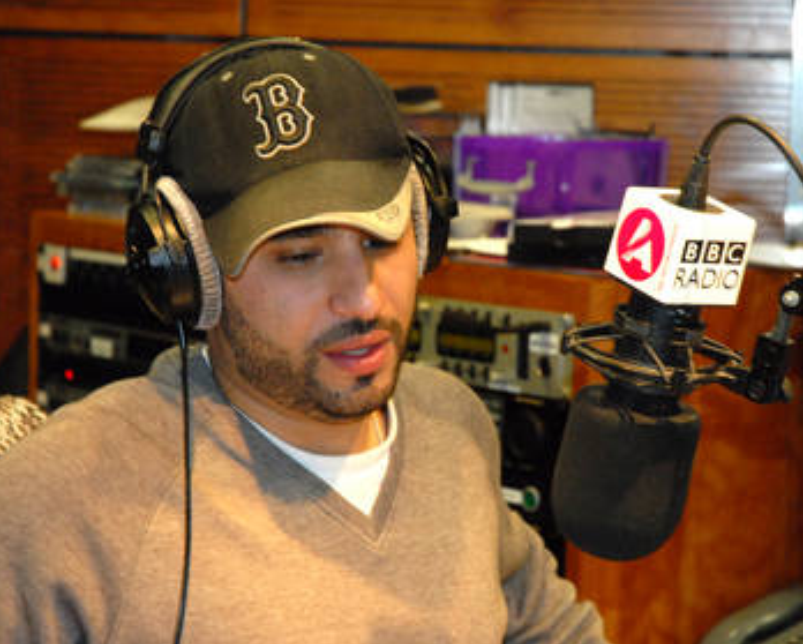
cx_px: 438
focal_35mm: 119
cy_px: 322
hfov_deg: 16.1
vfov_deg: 13.0
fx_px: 2830
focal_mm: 70
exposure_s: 1/60
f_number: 5
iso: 1000
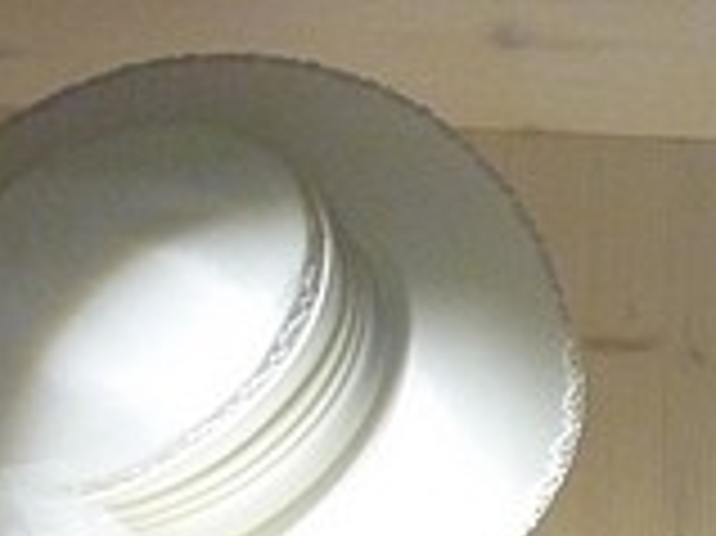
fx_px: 2604
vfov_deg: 11.4
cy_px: 694
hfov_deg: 14.9
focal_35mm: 126
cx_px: 968
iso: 320
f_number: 3.1
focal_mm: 4.5
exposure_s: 1/60
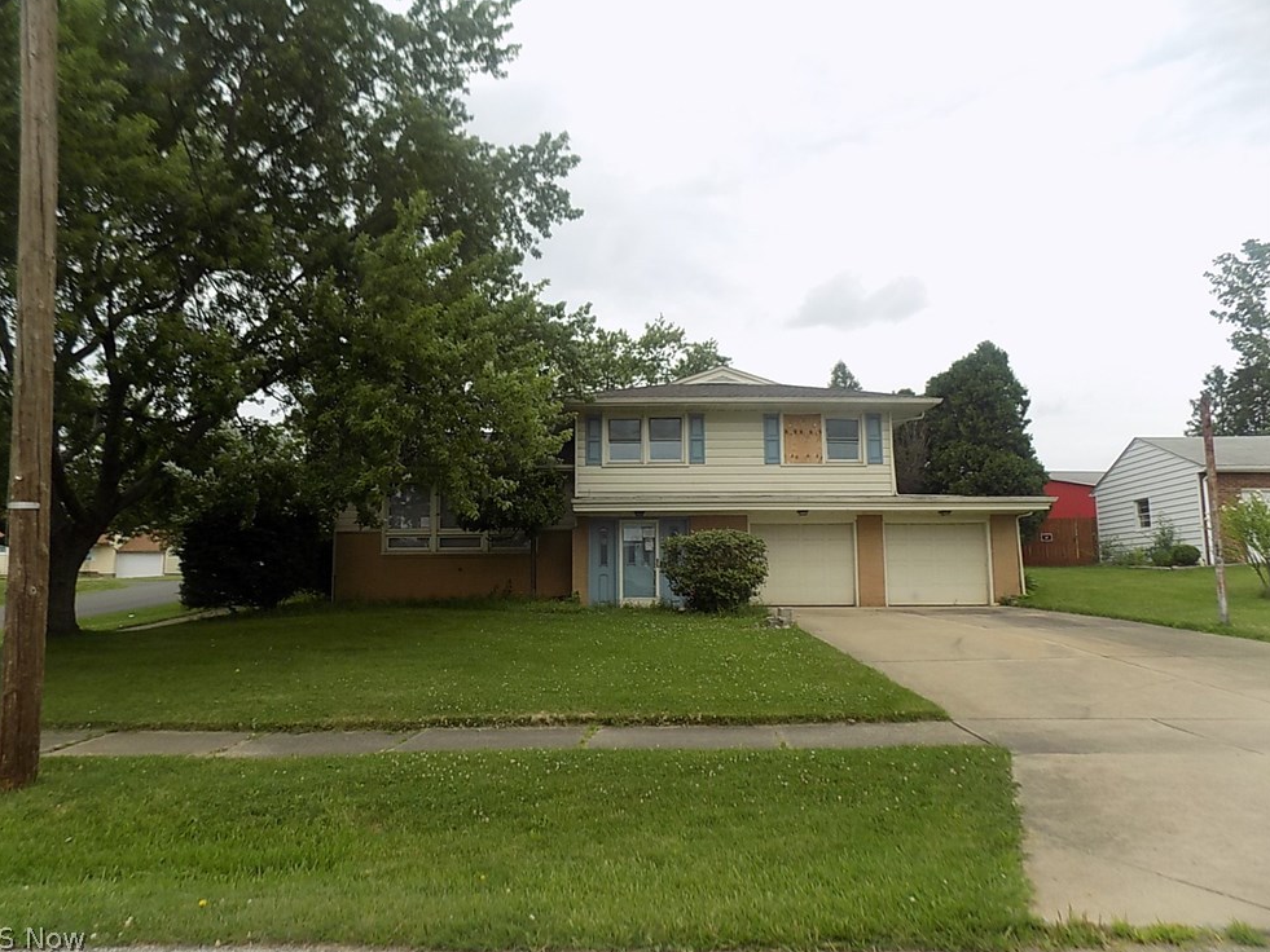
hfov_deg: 71.6
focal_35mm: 24
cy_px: 463
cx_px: 614
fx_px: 881
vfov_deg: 56.8
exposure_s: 1/800
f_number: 3.1
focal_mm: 4
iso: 80
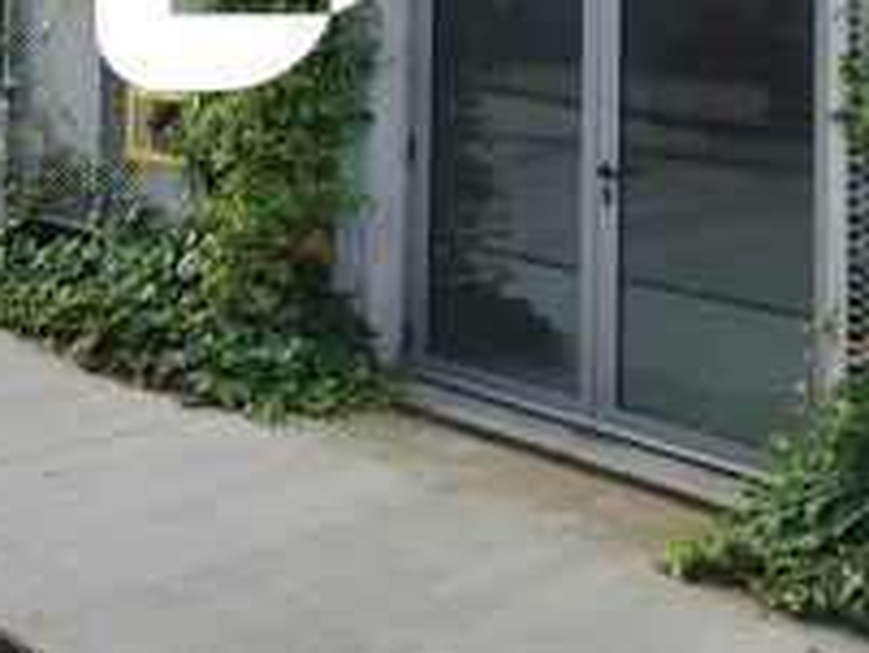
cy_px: -65
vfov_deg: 22.4
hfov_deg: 30.8
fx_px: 1557
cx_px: 251
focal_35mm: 62
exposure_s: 1/594
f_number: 1.8
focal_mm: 5.4
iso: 40
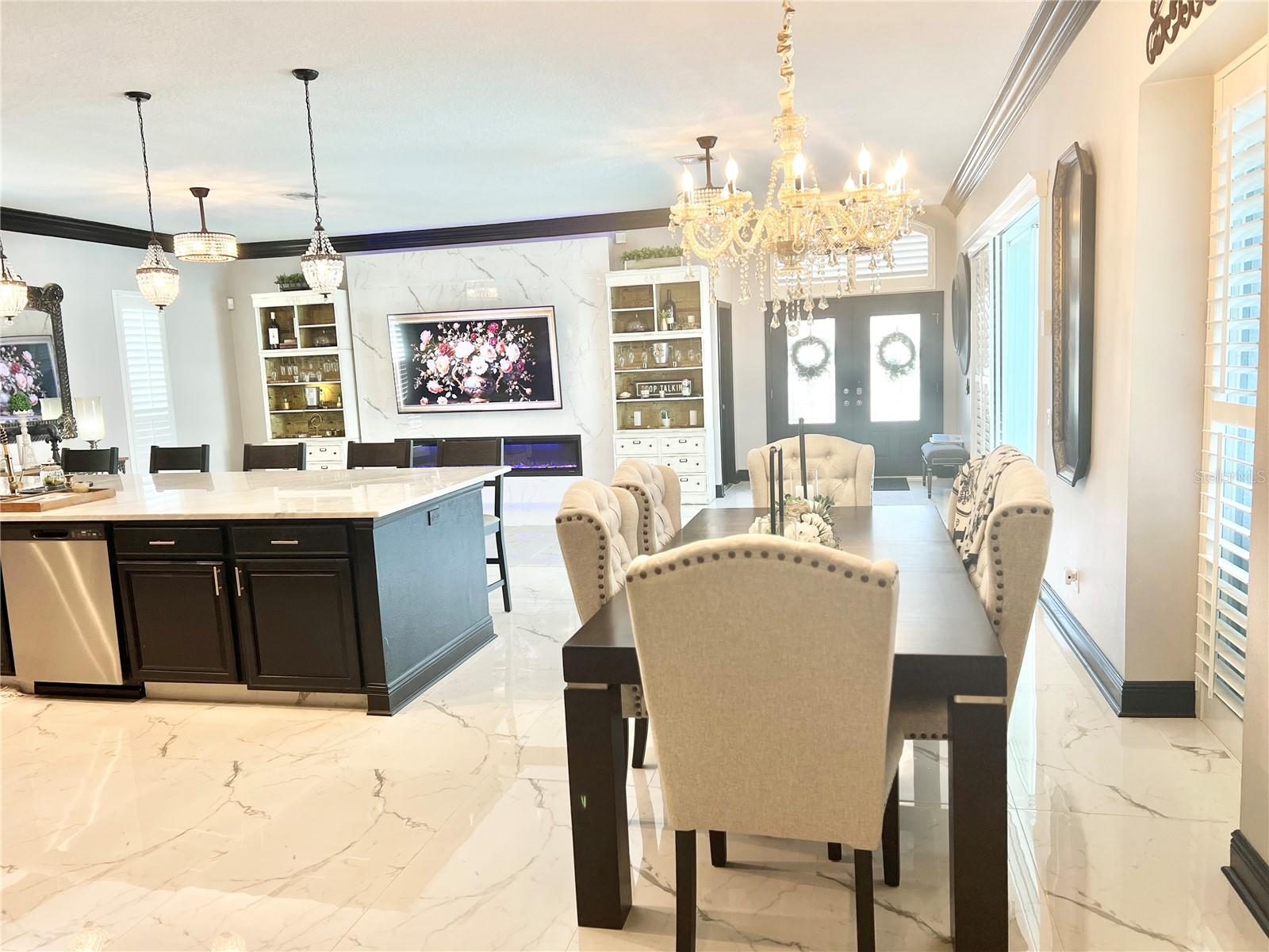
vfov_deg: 53.1
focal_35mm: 26
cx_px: 634
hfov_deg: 67.3
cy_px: 476
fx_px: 953
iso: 125
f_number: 1.5
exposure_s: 1/120
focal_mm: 5.7
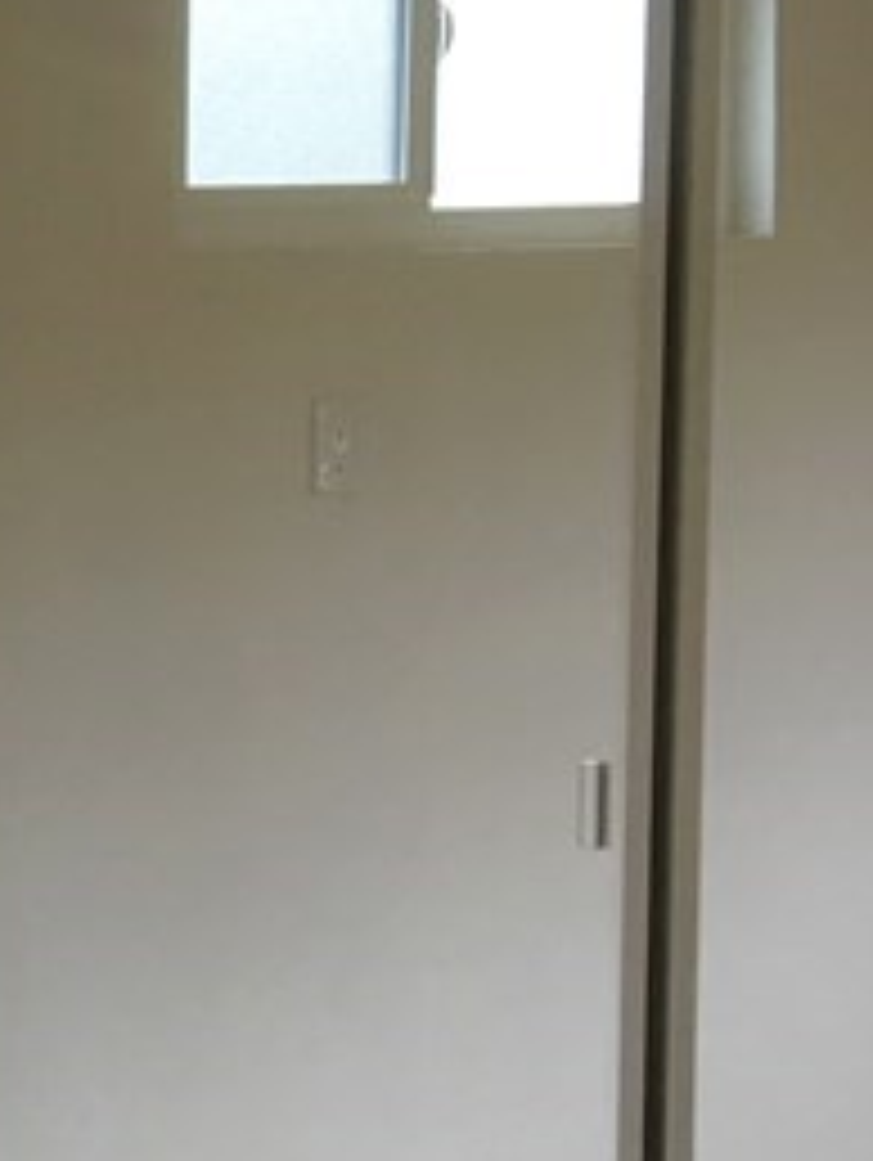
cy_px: 886
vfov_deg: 17.0
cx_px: -770
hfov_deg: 11.8
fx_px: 3861
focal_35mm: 115
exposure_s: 1/30
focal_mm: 4.15
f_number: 2.2
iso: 32
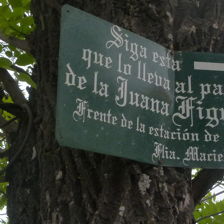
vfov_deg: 21.1
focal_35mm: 82
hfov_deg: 21.0
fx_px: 600
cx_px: 154
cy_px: 108
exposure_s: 1/100
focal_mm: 6.3
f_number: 4
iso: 160
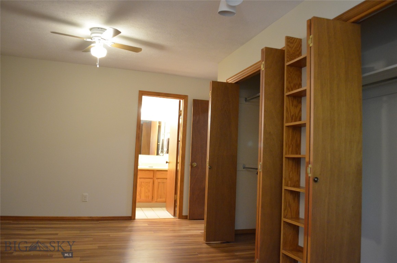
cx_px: 198
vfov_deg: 47.7
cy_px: 132
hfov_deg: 67.5
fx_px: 297
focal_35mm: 27
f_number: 3.5
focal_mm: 18
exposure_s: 1/30
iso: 2200
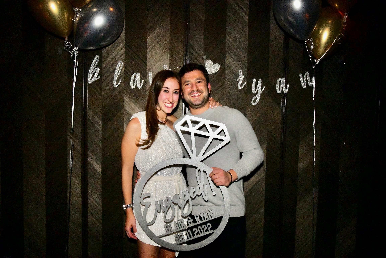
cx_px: 193
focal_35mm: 31
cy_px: 129
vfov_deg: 42.3
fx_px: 332
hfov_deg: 60.3
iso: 25600
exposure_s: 1/60
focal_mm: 31
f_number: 22
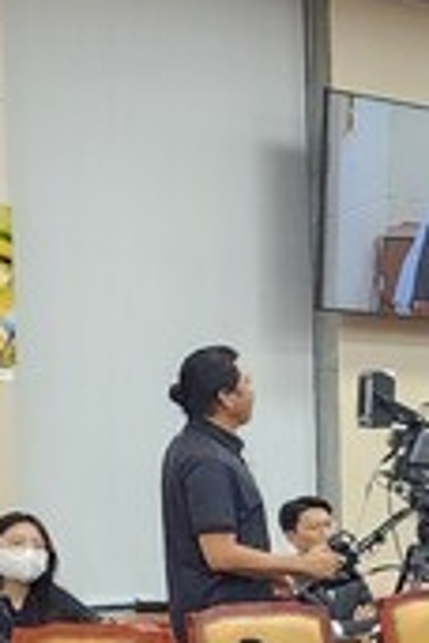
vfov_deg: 15.1
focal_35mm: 134
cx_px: 1336
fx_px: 2395
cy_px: 624
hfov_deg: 8.4
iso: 200
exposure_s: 1/120
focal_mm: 6.4
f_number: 1.8
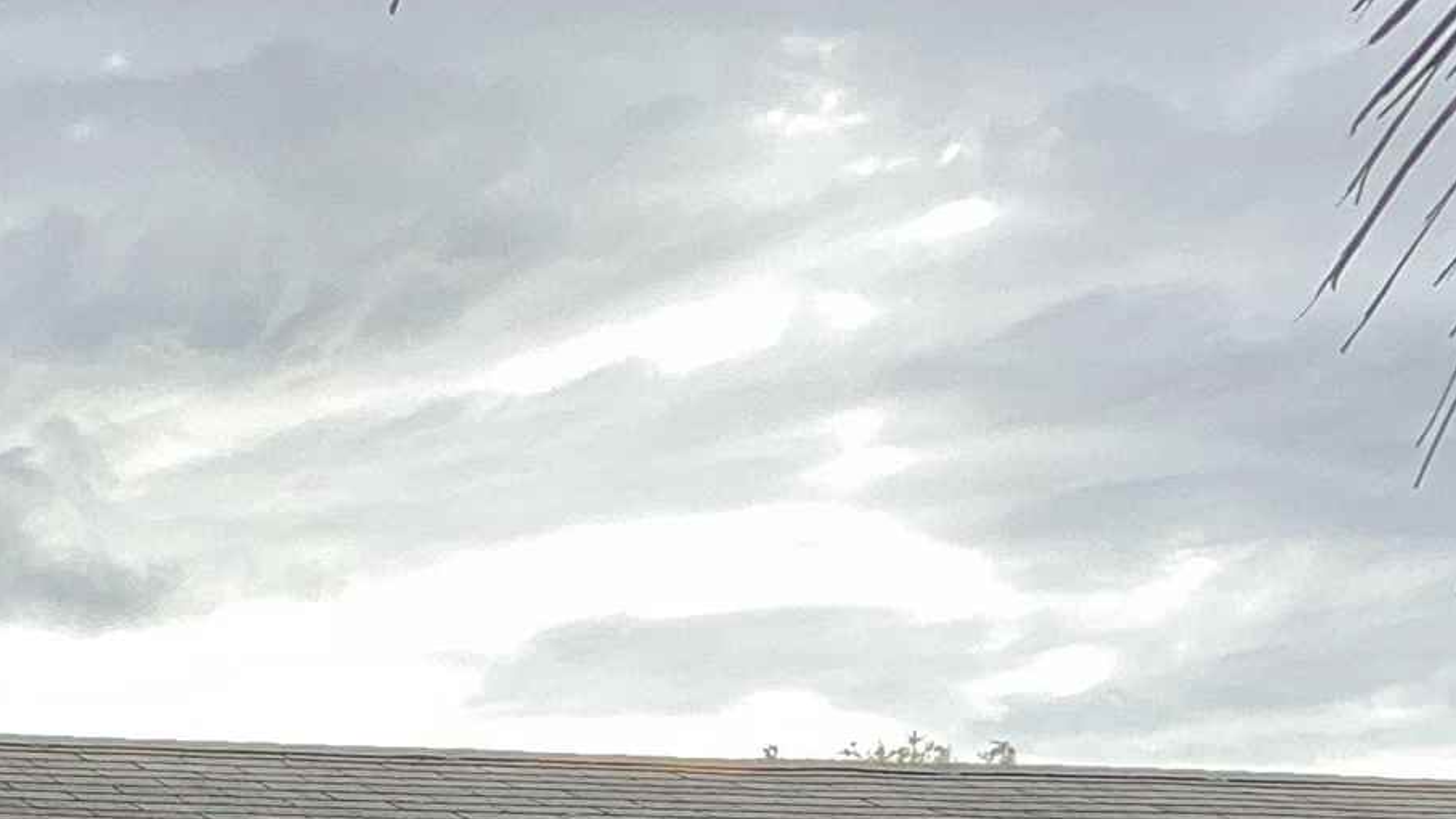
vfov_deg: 10.2
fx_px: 4131
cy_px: 1758
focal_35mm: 107
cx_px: -183
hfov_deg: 19.1
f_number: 1.8
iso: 20
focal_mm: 3
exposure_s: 1/178
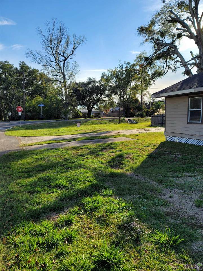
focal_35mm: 25
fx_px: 195
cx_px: 102
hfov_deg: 54.9
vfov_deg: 69.4
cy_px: 136
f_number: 1.8
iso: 20
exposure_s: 1/763
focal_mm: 7
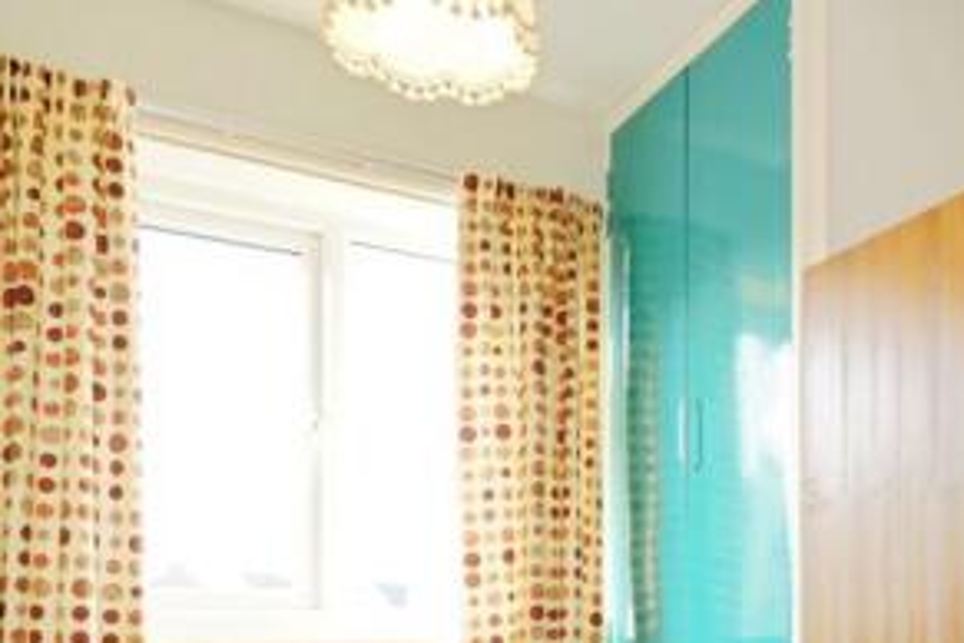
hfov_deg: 50.1
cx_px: 767
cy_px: 618
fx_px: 964
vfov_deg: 34.1
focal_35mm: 36
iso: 1250
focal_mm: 16
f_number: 7.1
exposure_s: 1/50
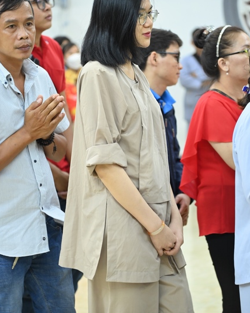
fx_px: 1267
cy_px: 160
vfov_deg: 14.1
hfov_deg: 11.3
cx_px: 125
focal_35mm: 137
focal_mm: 120
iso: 2500
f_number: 4
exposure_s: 1/40
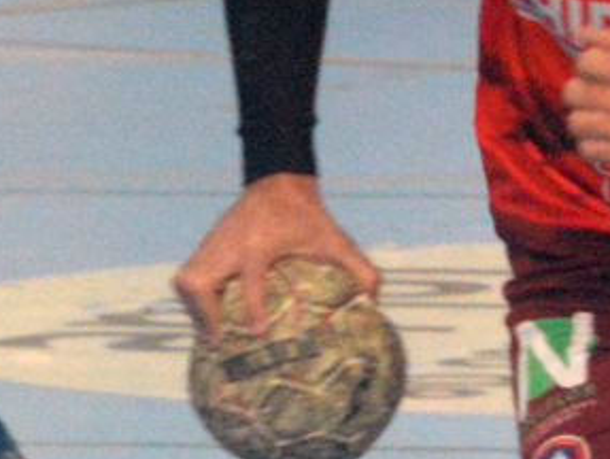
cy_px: 167
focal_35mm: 602
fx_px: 10622
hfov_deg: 3.3
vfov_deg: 2.5
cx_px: 287
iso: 2800
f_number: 4.5
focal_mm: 80
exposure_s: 1/400
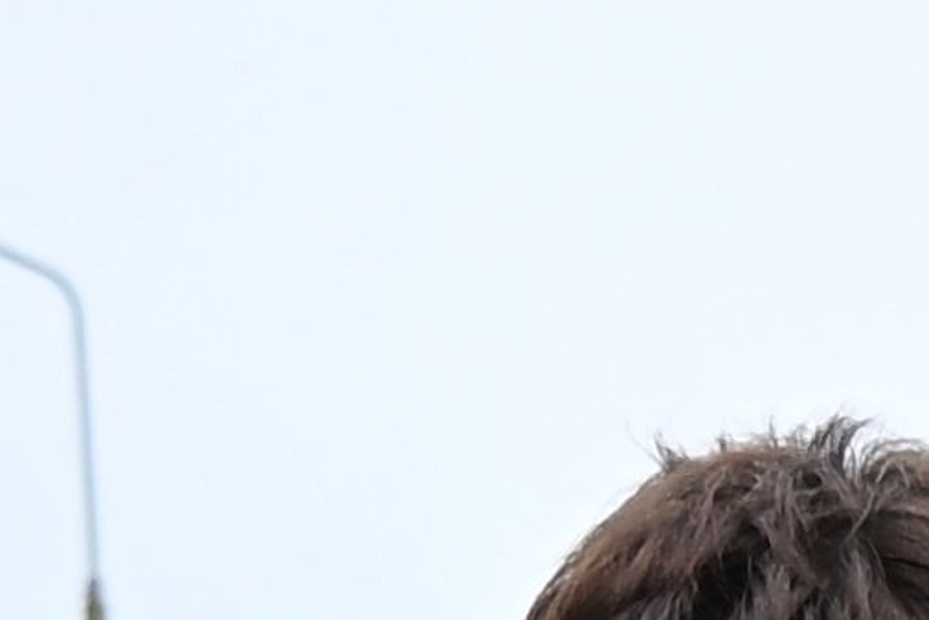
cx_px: 1836
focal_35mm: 236
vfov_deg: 5.3
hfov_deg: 8.3
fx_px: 6093
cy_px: 2278
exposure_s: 1/4000
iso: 1600
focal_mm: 20
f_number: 3.5
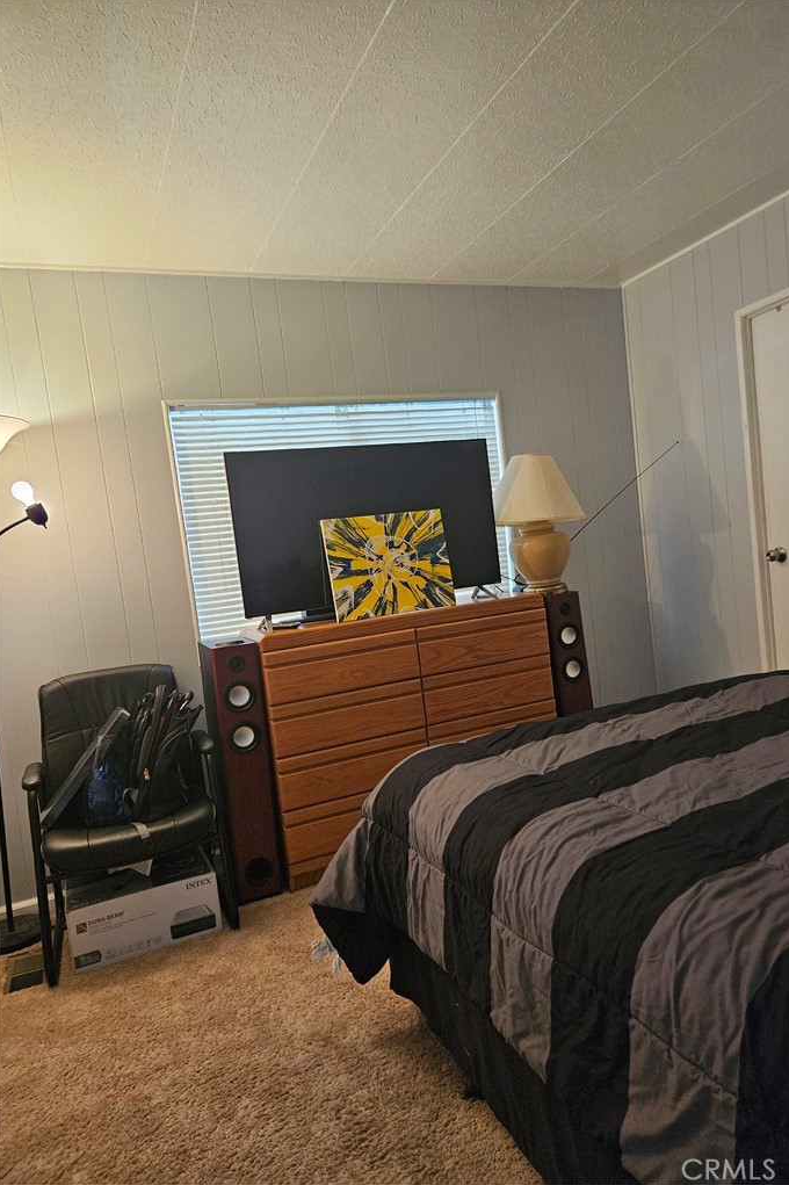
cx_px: 440
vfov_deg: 73.8
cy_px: 592
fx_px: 789
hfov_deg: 53.0
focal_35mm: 24
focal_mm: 5.4
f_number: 1.8
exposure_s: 1/120
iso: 800
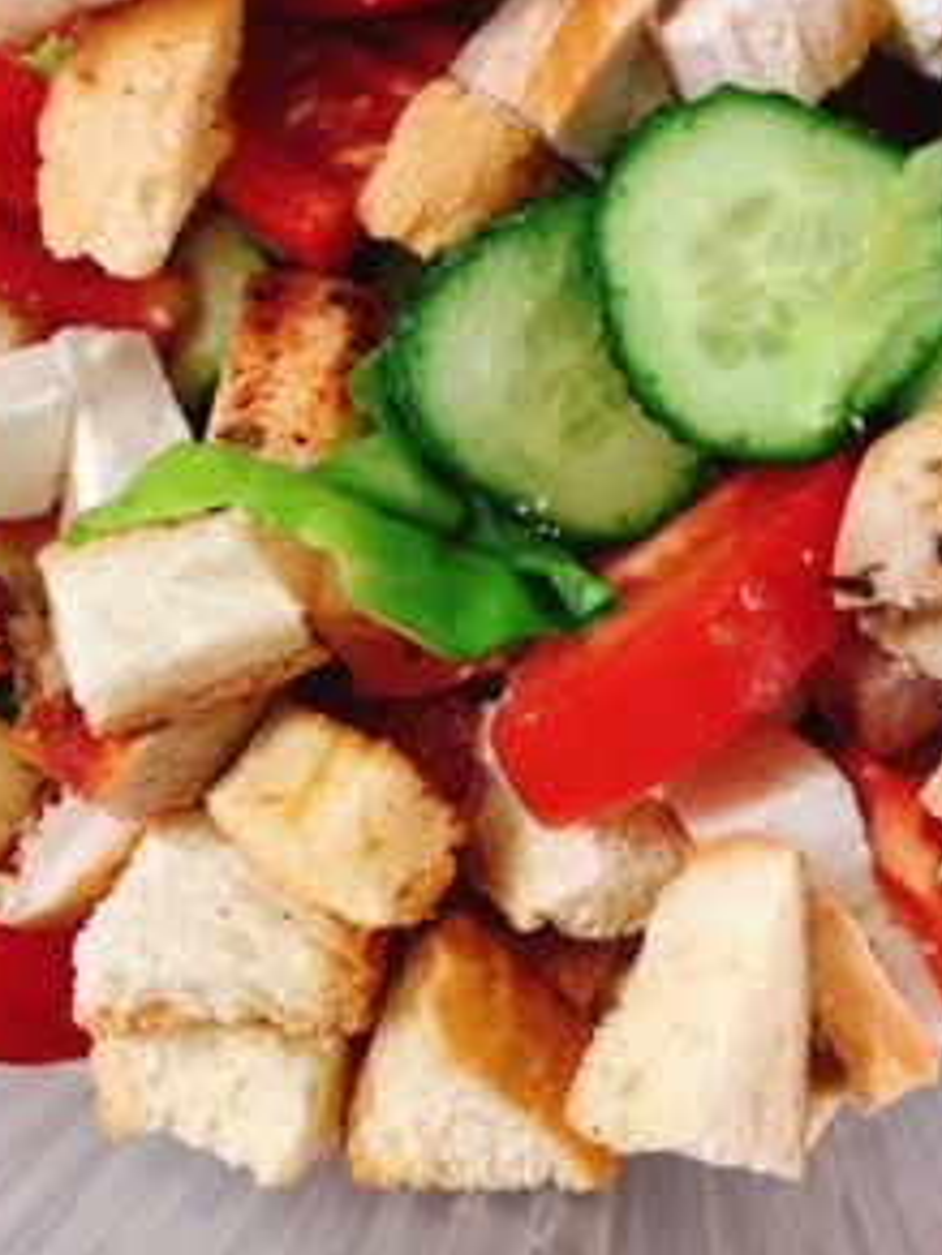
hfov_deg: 37.3
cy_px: 393
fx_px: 1379
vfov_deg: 48.0
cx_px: 628
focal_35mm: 38
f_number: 1.8
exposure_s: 1/50
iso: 320
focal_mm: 4.2
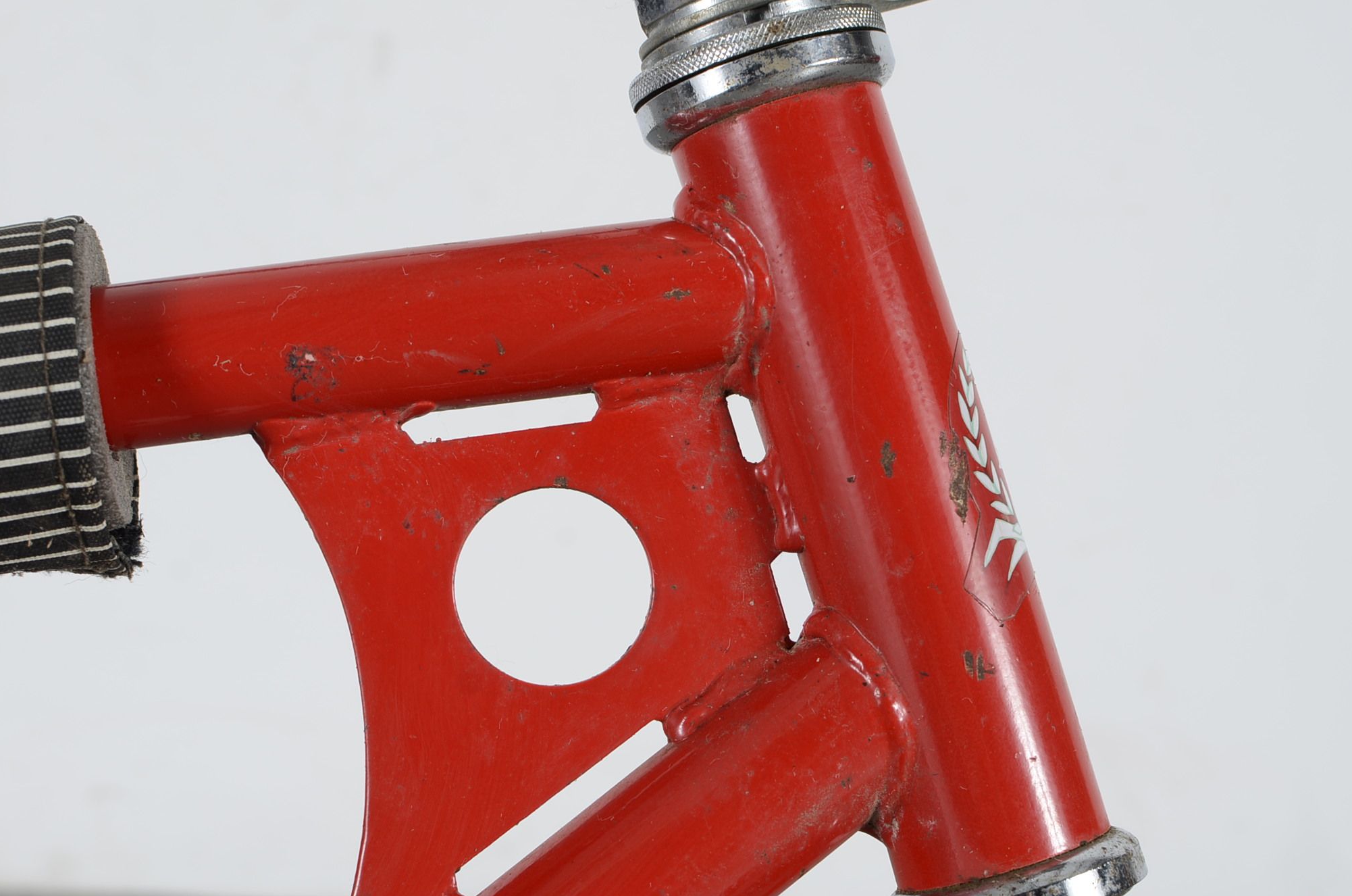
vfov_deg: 20.9
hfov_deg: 31.2
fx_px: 2422
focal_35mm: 65
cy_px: 540
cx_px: 625
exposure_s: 1/125
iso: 100
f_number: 6.3
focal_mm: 35
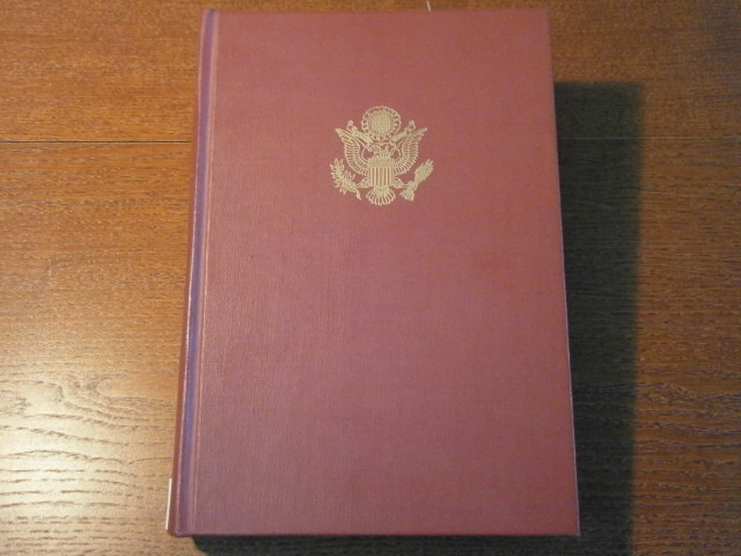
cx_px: 370
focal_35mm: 39
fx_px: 835
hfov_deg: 47.9
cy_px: 278
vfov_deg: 36.8
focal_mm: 6.9
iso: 800
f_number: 3.4
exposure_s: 1/30
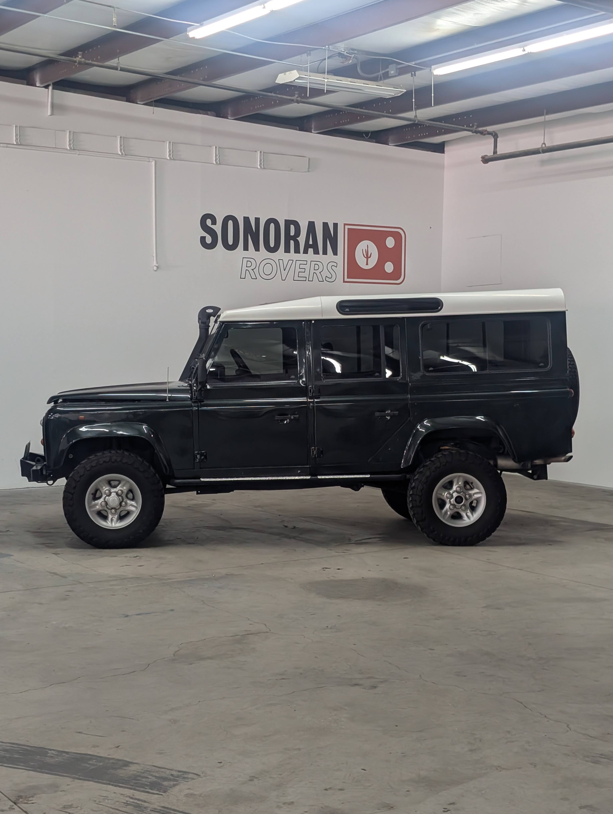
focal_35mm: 49
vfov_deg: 38.9
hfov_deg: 29.7
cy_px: 407
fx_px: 1154
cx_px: 306
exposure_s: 1/168
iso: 240
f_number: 1.68
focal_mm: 6.9
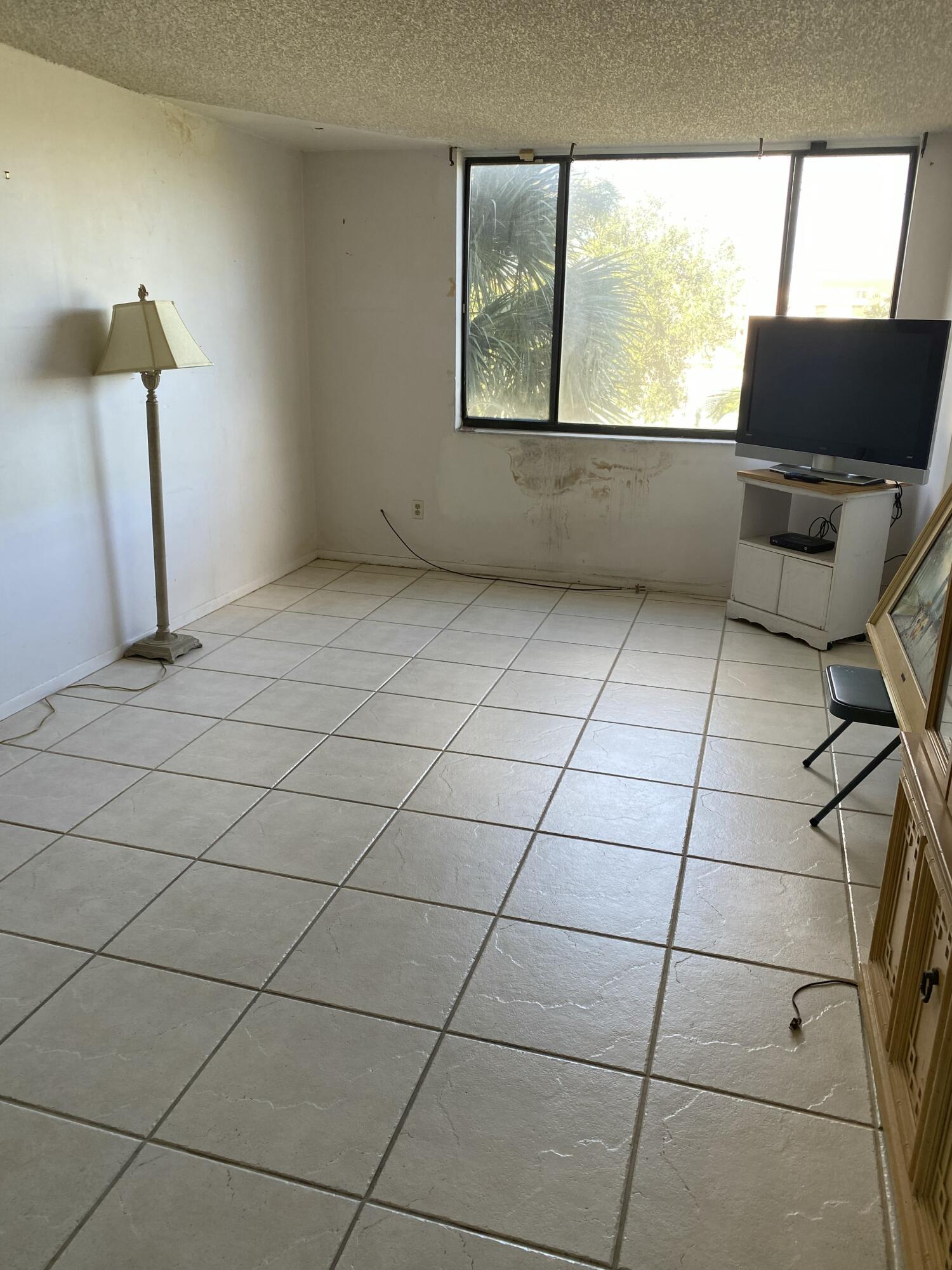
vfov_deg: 67.3
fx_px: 953
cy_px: 635
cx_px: 476
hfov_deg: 53.1
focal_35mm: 26
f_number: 1.8
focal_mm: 4.25
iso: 64
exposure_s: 1/121
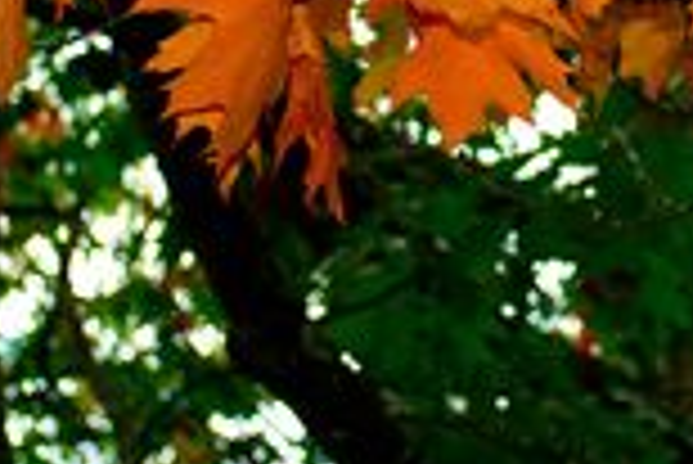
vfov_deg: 7.8
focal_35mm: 174
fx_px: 3346
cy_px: -128
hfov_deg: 11.8
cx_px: 470
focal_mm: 35
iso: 100
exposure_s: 1/160
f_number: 5
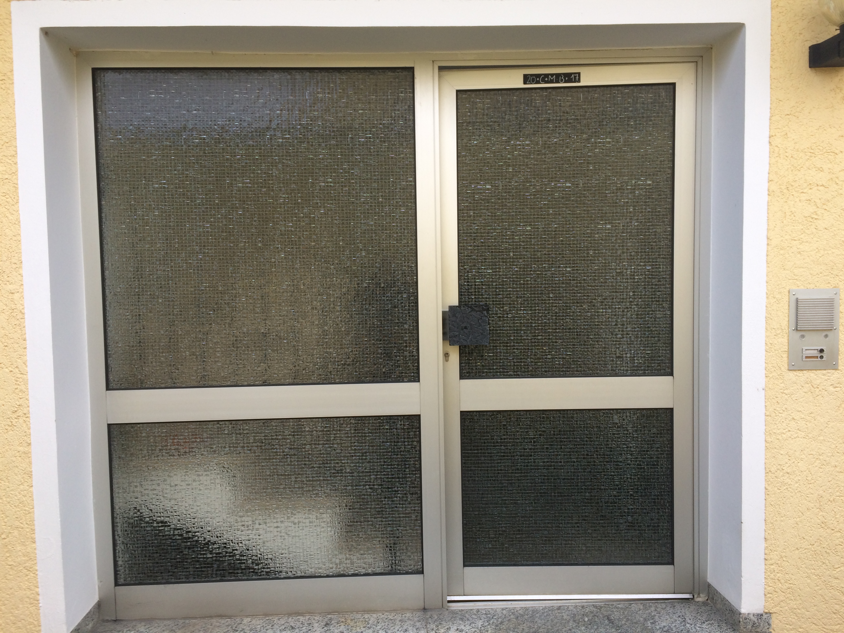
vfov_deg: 48.2
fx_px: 707
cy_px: 316
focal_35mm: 29
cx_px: 422
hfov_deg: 61.7
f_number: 2.2
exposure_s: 1/109
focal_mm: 4.15
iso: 32
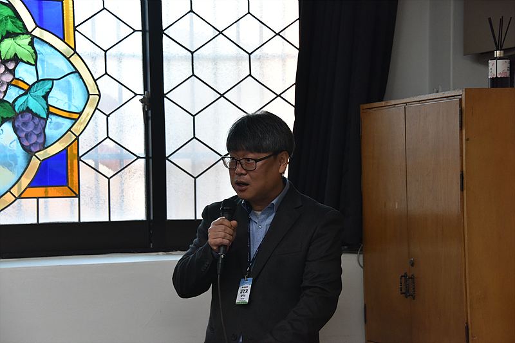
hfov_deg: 18.3
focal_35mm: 112
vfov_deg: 12.2
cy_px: 172
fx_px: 1602
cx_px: 258
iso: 2000
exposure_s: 1/125
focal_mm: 112
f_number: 6.3
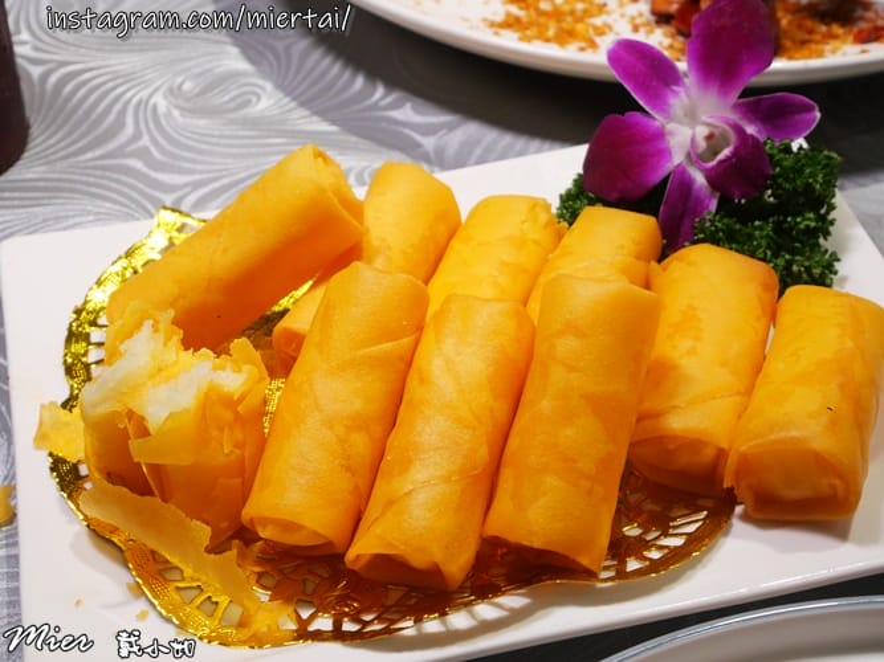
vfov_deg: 22.9
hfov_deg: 30.3
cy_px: 331
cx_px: 442
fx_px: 1634
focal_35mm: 64
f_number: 5.6
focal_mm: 32
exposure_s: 1/80
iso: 800
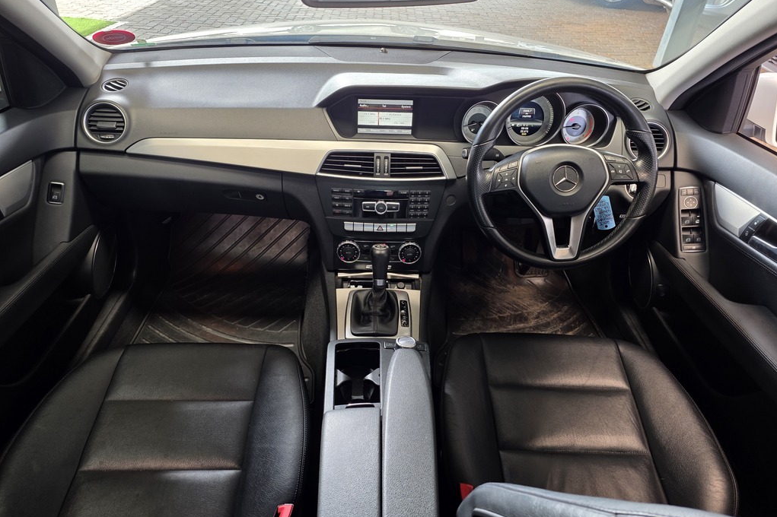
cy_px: 246
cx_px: 389
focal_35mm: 24
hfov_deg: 73.8
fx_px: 518
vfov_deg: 53.1
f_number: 1.7
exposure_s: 1/60
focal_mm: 6.25
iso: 80
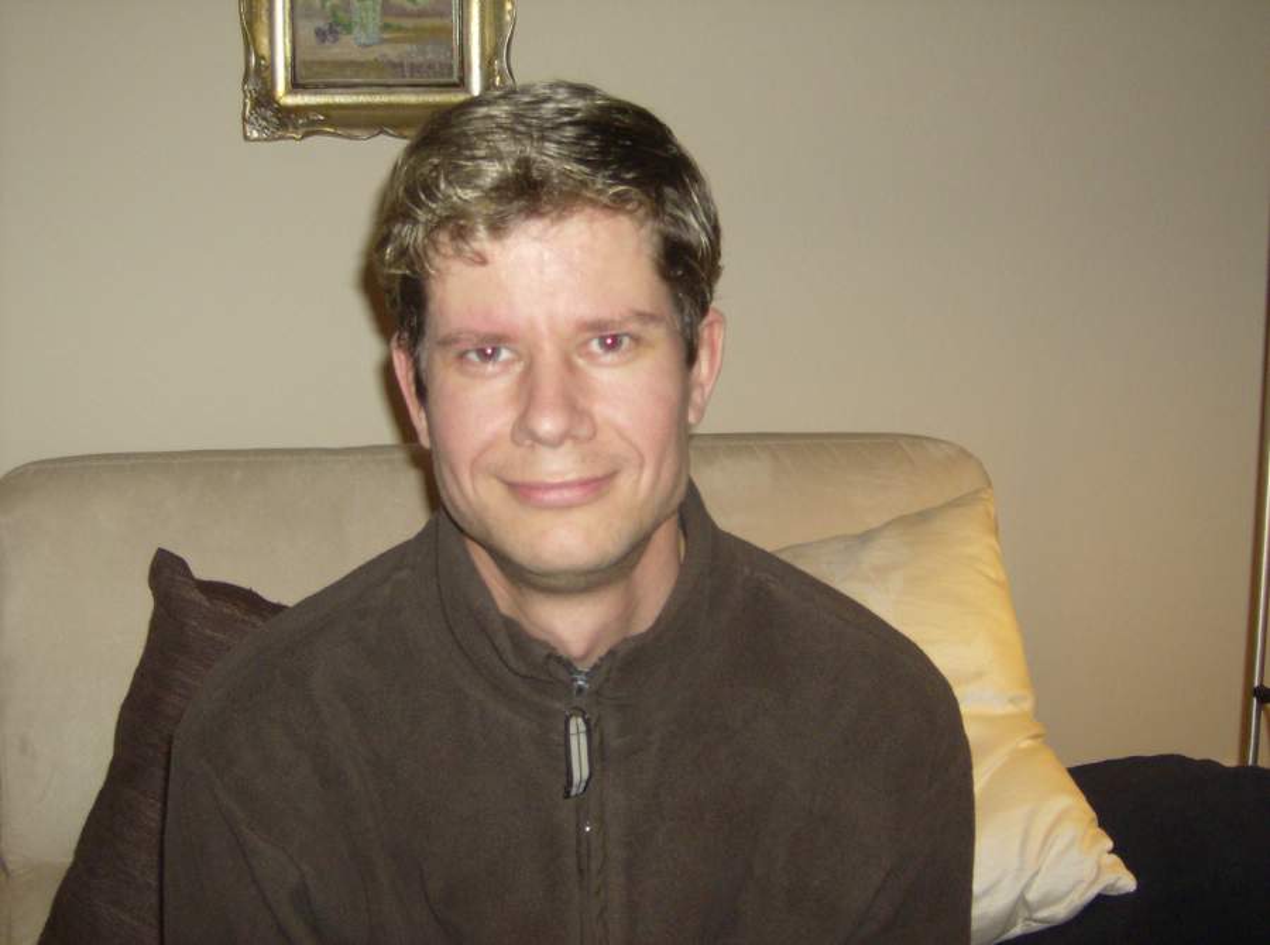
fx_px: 1683
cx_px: 635
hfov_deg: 41.3
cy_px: 472
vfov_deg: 31.4
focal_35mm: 46
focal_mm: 7.7
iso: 200
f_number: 3.1
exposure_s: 1/74
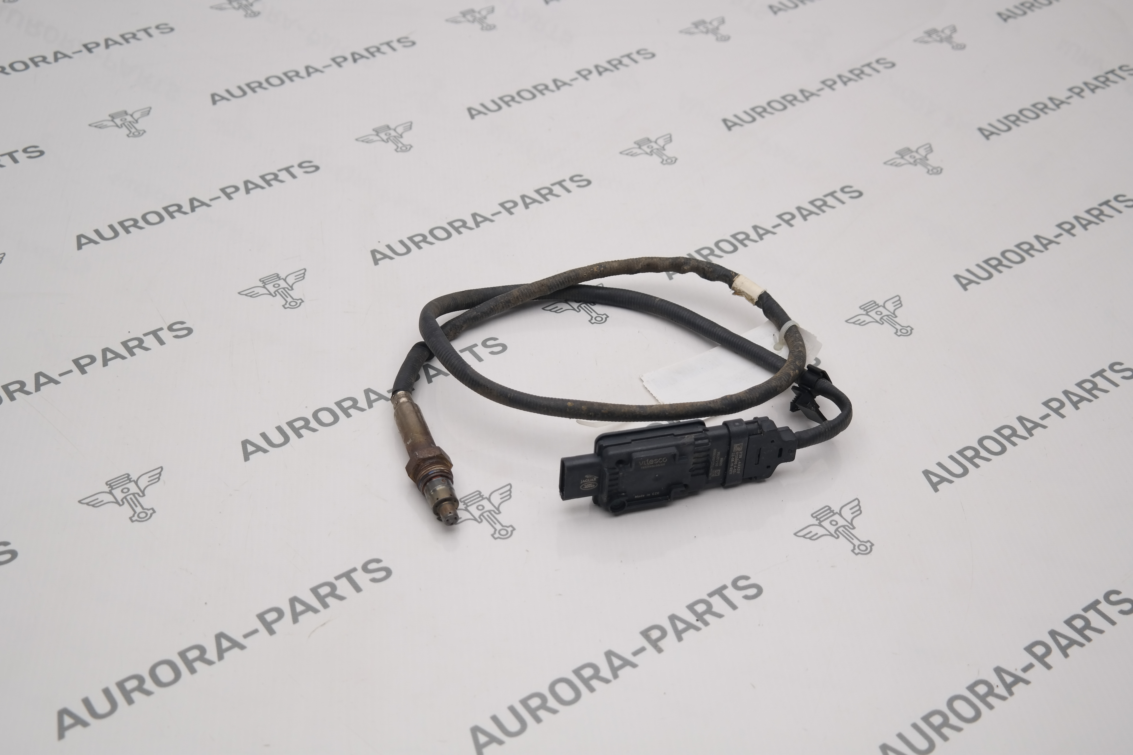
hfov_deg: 42.7
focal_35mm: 46
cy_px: 378
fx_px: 1448
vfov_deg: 29.2
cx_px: 566
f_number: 4.5
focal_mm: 30
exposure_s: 1/100
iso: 100
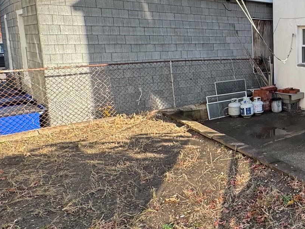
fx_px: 308
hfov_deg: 41.0
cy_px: 79
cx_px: 343
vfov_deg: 40.3
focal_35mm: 35
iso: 40
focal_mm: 2.22
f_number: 2.2
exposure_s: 1/412
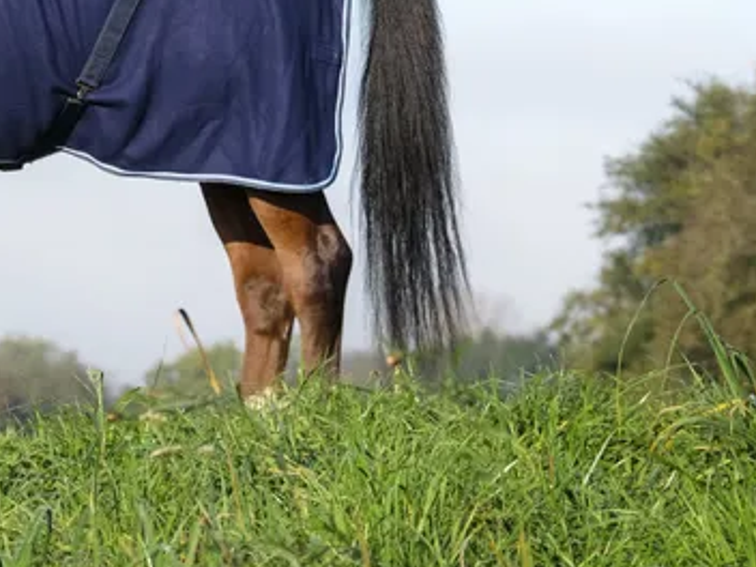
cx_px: -26
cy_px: 134
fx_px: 5875
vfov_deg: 5.5
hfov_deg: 7.3
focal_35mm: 269
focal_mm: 82.2
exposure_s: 1/2000
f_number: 5.6
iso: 800
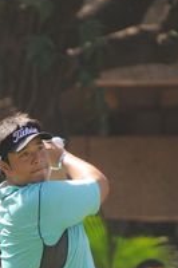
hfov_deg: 1.9
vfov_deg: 2.9
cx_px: -25
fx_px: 5341
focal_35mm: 719
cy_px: 302
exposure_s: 1/400
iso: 200
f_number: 4.5
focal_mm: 200
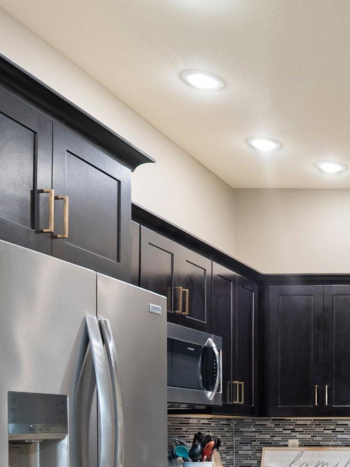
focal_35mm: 51
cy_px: 426
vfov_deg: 35.2
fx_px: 688
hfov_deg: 22.2
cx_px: 559
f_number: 5.6
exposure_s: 1/8
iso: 1250
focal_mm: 16
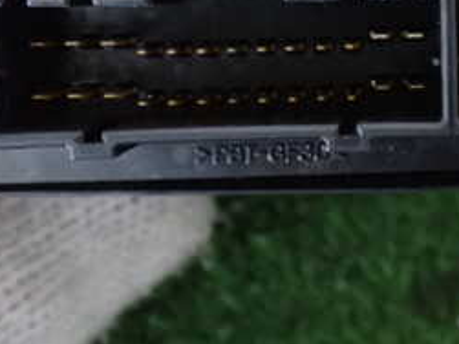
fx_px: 1206
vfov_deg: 16.1
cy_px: 53
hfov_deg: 21.1
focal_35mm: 91
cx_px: 419
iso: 1250
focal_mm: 6.83
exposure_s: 1/10
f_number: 2.7
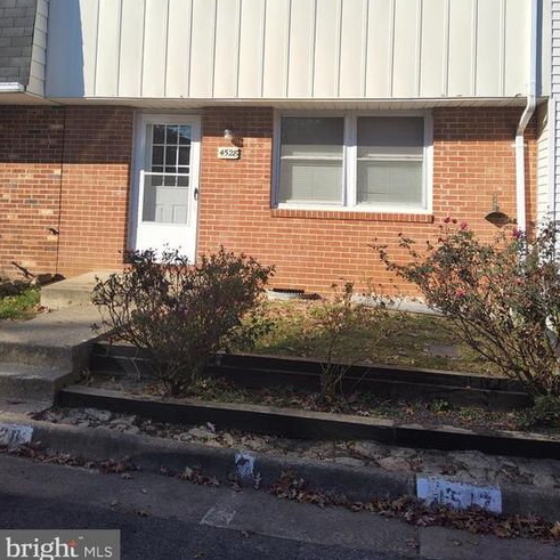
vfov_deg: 53.1
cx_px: 282
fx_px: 549
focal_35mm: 30
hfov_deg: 54.0
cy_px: 190
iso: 32
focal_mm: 3.08
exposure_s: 1/1336
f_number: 2
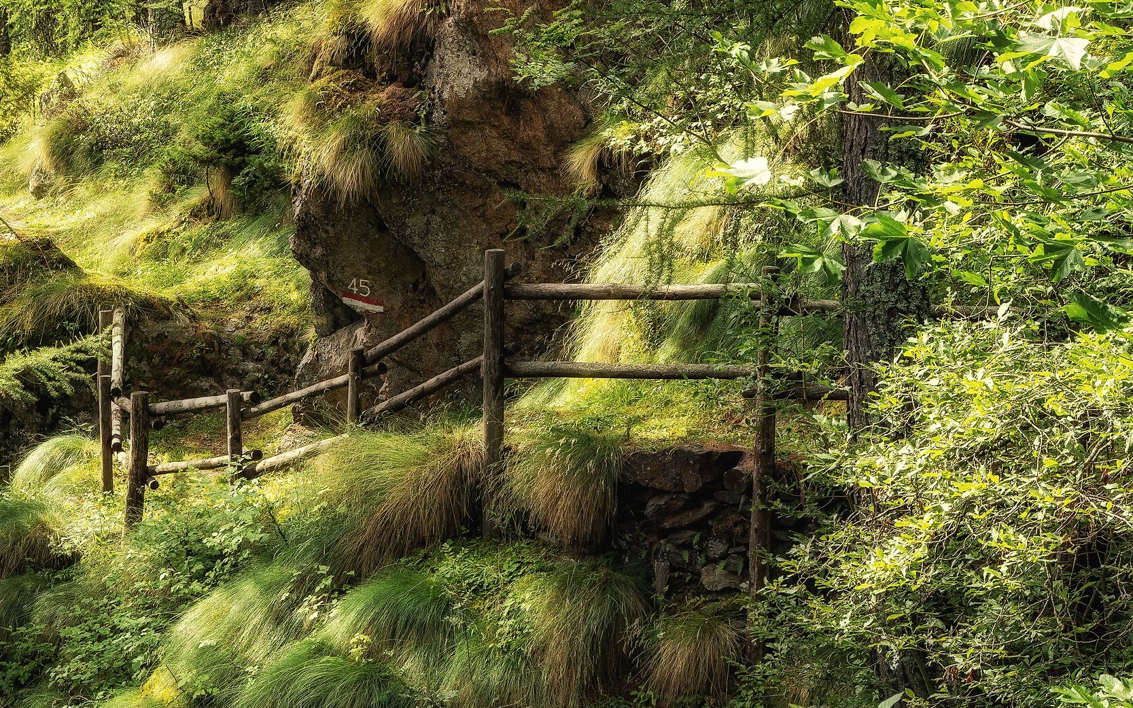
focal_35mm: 110
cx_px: 368
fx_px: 3397
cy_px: 389
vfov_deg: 11.9
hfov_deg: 18.9
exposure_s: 1/80
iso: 160
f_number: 8
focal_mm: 50
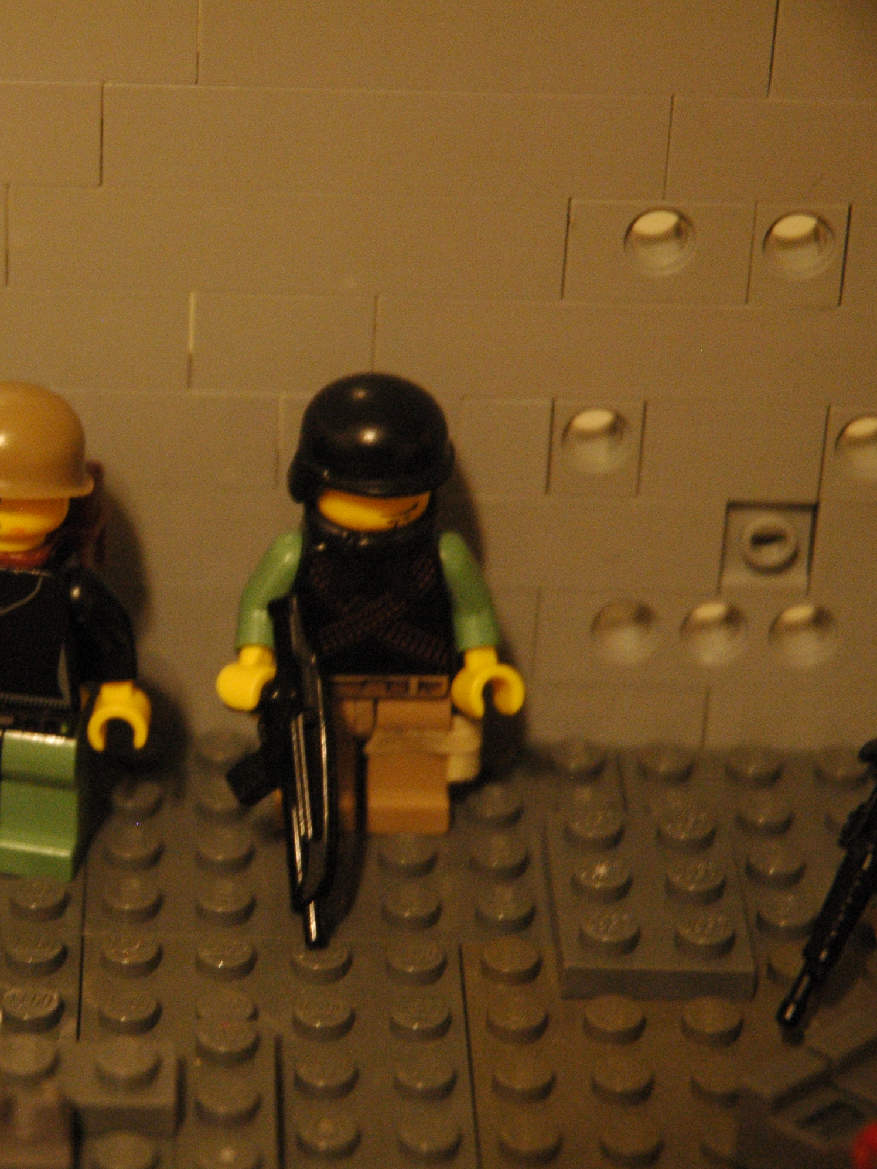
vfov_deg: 13.0
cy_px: 585
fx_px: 5135
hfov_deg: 9.7
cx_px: 8
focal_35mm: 152
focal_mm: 70
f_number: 4.5
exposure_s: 1/10
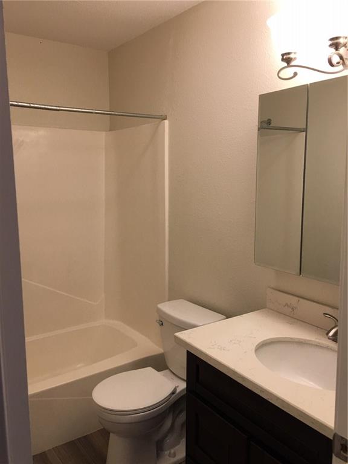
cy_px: 232
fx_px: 389
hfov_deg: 48.2
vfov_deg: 61.7
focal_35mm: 29
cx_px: 174
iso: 32
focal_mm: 4.15
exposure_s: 1/30
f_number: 2.2
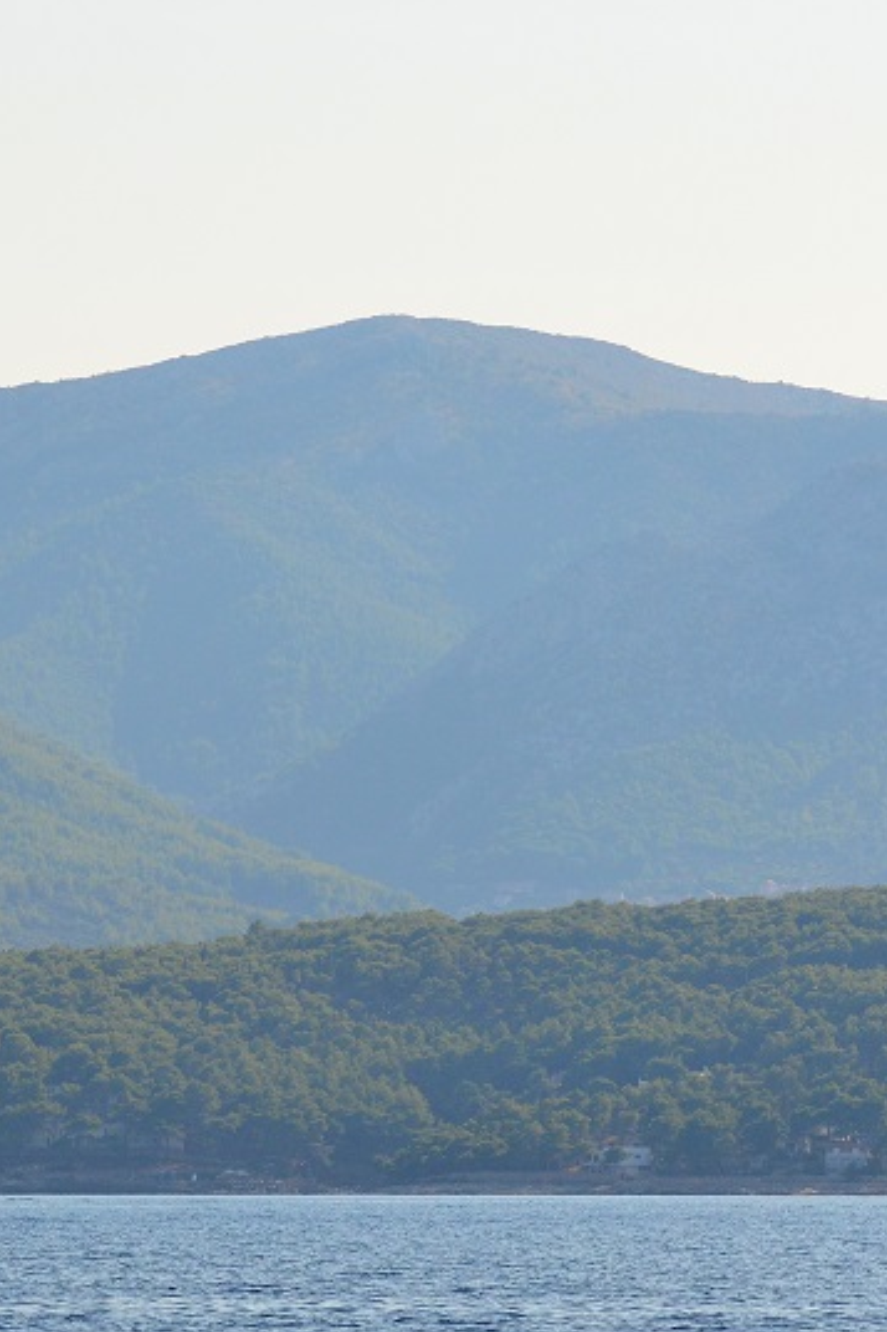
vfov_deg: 7.4
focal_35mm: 279
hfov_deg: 4.9
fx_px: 10317
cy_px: 687
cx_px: 543
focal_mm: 100
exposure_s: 1/2500
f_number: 5.6
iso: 400
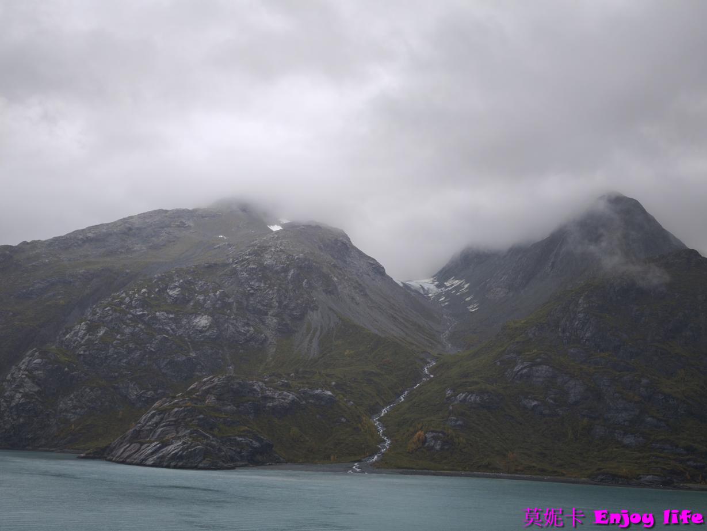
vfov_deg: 31.5
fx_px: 940
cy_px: 266
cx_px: 354
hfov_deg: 41.2
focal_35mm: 46
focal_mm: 6.57
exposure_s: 1/604
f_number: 1.6
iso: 50
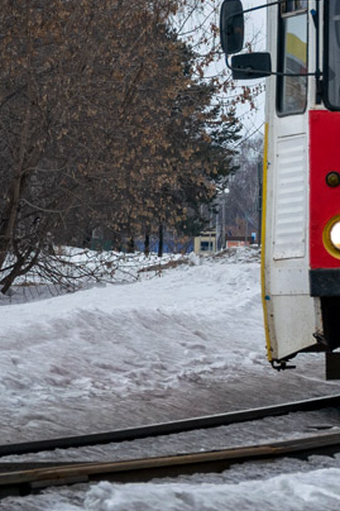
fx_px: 5345
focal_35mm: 377
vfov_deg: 5.5
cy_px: -1
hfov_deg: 3.6
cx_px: 531
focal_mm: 70
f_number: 5.3
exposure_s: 1/800
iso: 100
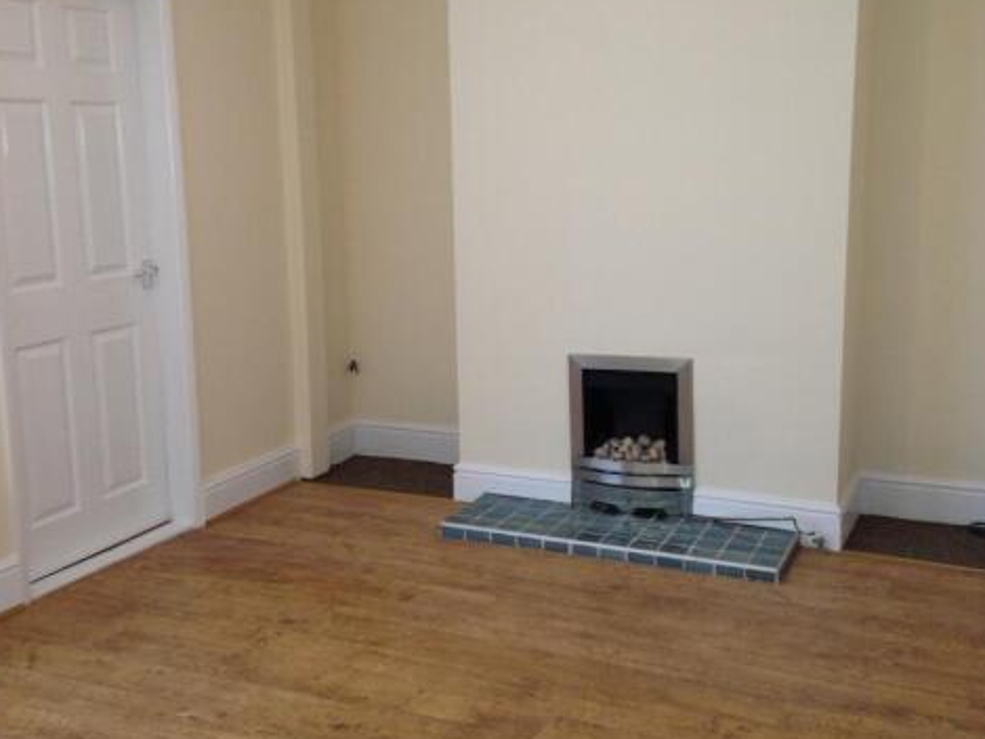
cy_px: 335
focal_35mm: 41
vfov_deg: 35.1
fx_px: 1167
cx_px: 520
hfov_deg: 45.7
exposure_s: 1/20
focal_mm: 4.13
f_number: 2.4
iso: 125
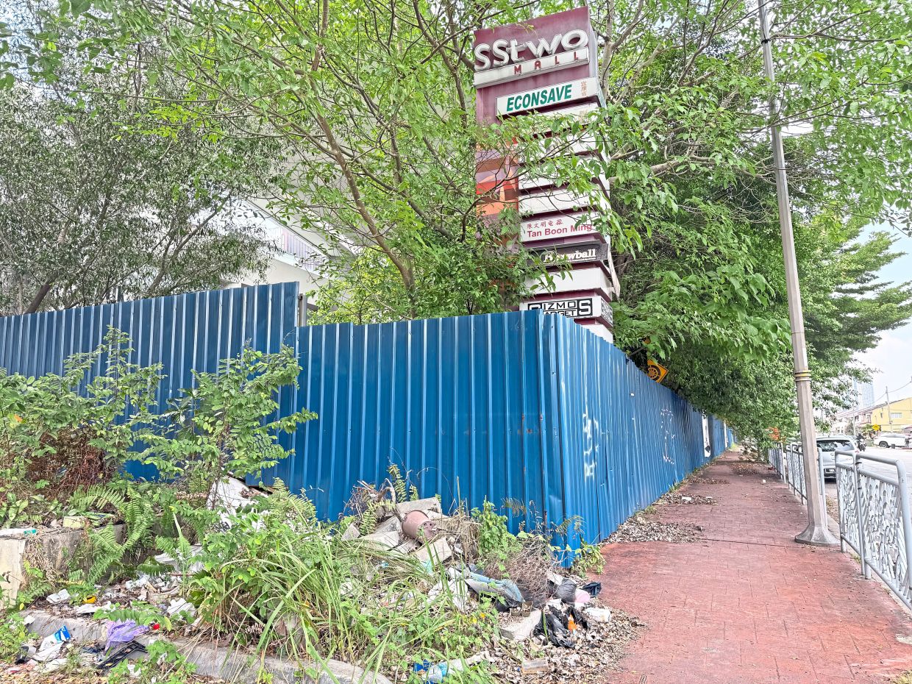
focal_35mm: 24
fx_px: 632
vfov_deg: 56.8
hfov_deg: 71.6
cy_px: 342
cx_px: 456
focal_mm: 6.76
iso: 80
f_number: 1.78
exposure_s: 1/499
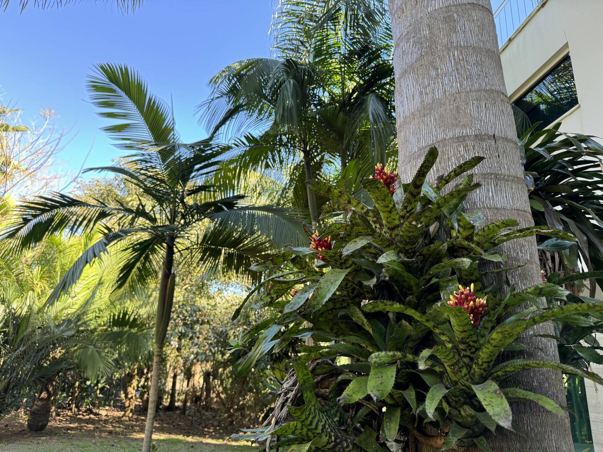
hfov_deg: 71.6
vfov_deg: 56.8
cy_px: 226
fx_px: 418
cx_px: 302
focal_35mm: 24
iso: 125
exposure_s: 1/121
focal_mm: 6.76
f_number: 1.78
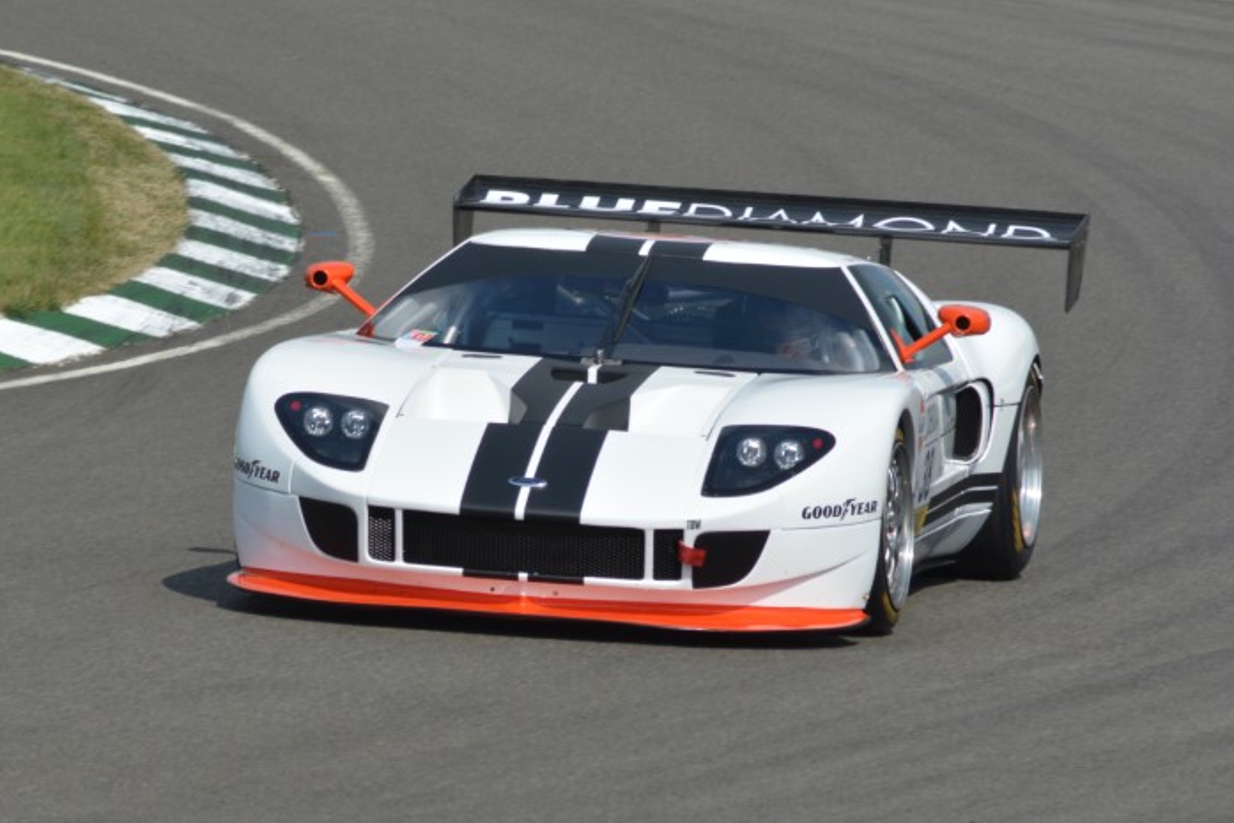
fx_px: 15496
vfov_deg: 3.0
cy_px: 412
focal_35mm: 452
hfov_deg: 4.6
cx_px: 616
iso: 400
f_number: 14
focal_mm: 300
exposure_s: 1/500
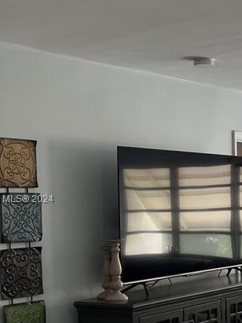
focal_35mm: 76
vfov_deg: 25.6
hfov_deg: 18.7
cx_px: 263
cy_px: 200
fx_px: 709
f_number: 1.6
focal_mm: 5.1
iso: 100
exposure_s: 1/120
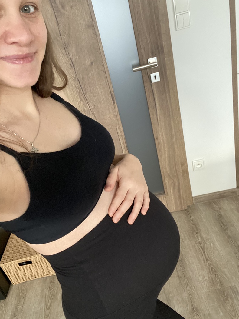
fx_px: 276
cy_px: 160
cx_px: 120
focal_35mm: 30
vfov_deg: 60.0
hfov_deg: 46.8
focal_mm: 2.71
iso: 500
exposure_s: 1/30
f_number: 2.2
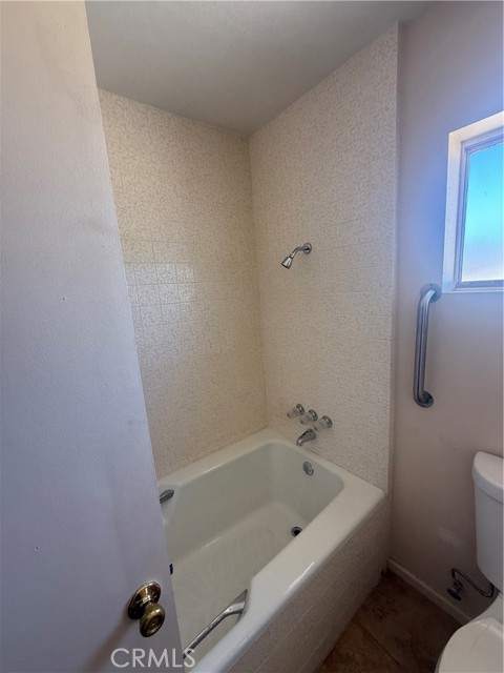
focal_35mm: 14
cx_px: 252
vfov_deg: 102.1
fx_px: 272
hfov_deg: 85.7
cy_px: 336
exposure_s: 1/99
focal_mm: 2.22
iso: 100
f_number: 2.2
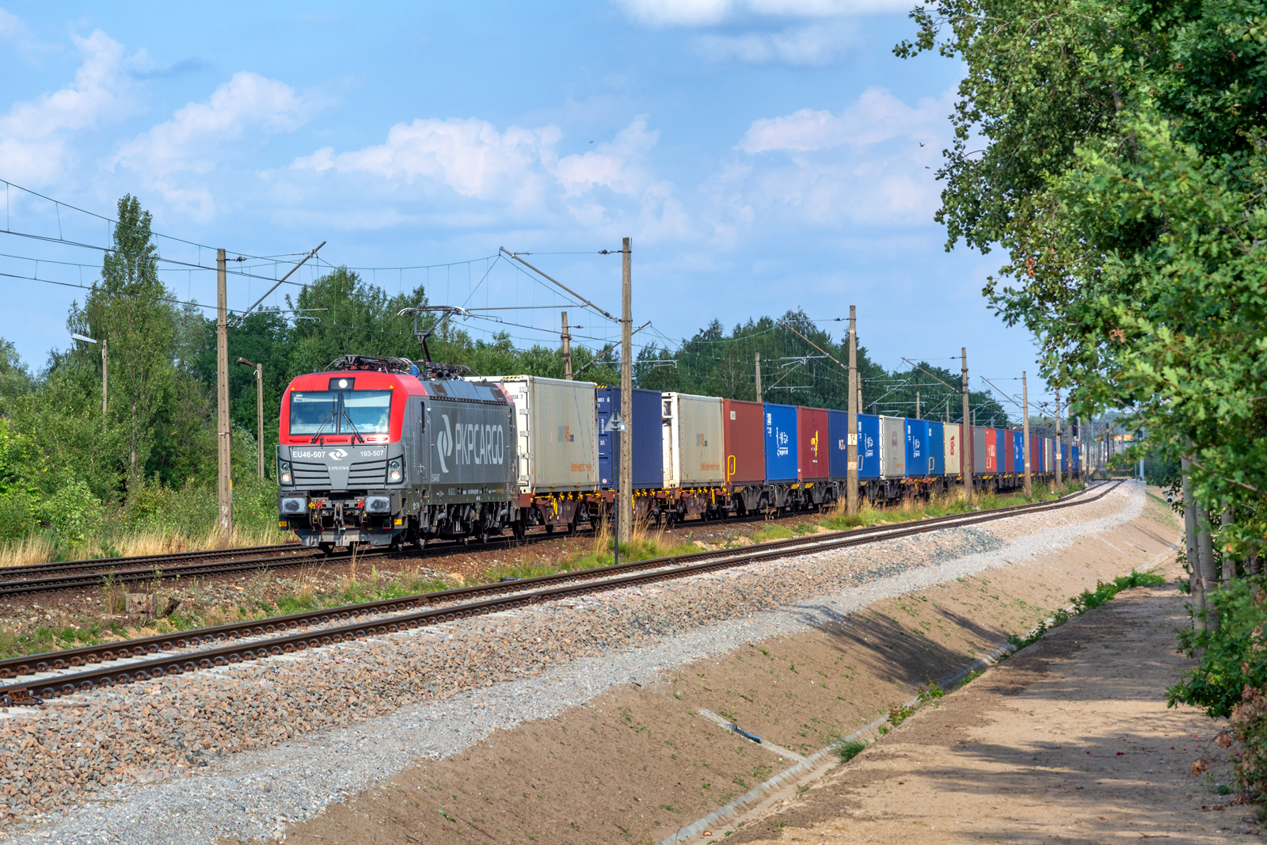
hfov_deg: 14.9
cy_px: 422
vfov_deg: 9.9
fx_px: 4857
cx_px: 634
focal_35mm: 138
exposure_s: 1/400
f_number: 9
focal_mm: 92
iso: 125
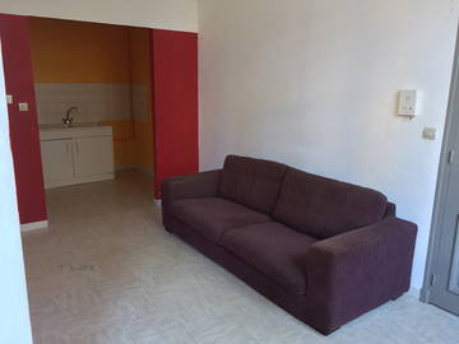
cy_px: 172
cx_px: 230
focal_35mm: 29
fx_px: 385
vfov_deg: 48.2
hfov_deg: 61.7
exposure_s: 1/33
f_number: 2.2
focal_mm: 4.15
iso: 200
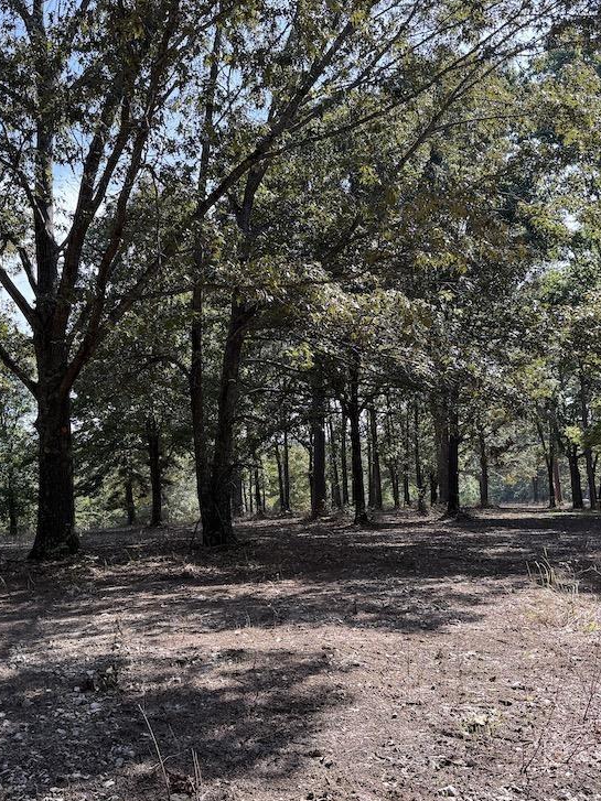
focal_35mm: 33
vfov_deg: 55.4
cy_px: 412
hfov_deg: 42.8
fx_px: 764
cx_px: 259
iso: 100
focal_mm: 6.76
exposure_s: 1/728
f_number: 1.78
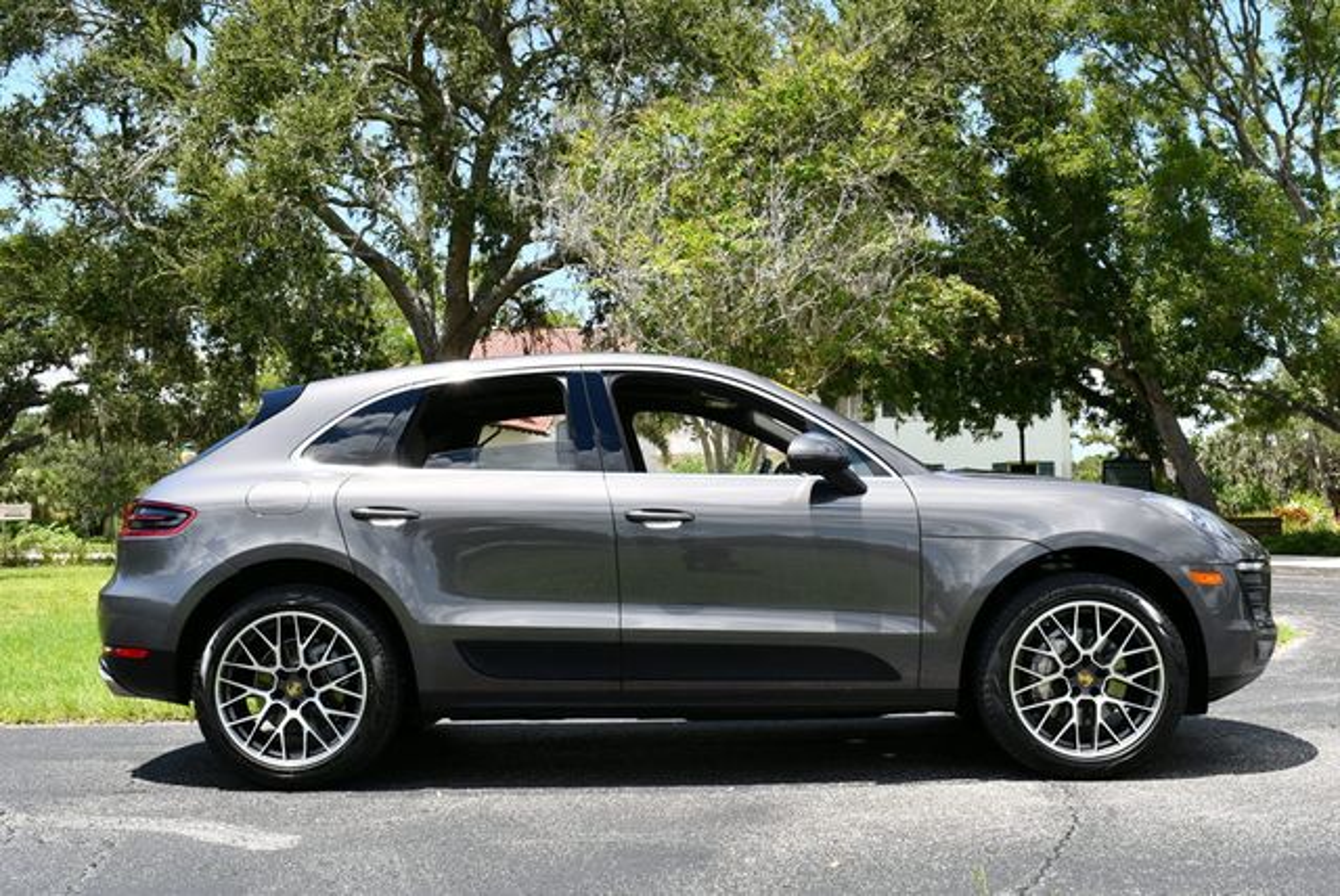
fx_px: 1490
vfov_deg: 33.5
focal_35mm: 40
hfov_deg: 48.4
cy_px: 448
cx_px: 670
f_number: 8
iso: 160
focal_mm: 20
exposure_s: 1/250
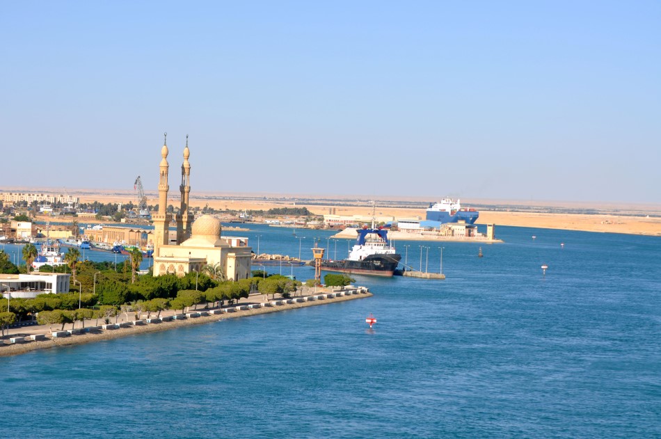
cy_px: 220
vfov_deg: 13.0
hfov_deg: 19.5
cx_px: 330
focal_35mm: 105
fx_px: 1926
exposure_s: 1/500
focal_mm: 70
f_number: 5.6
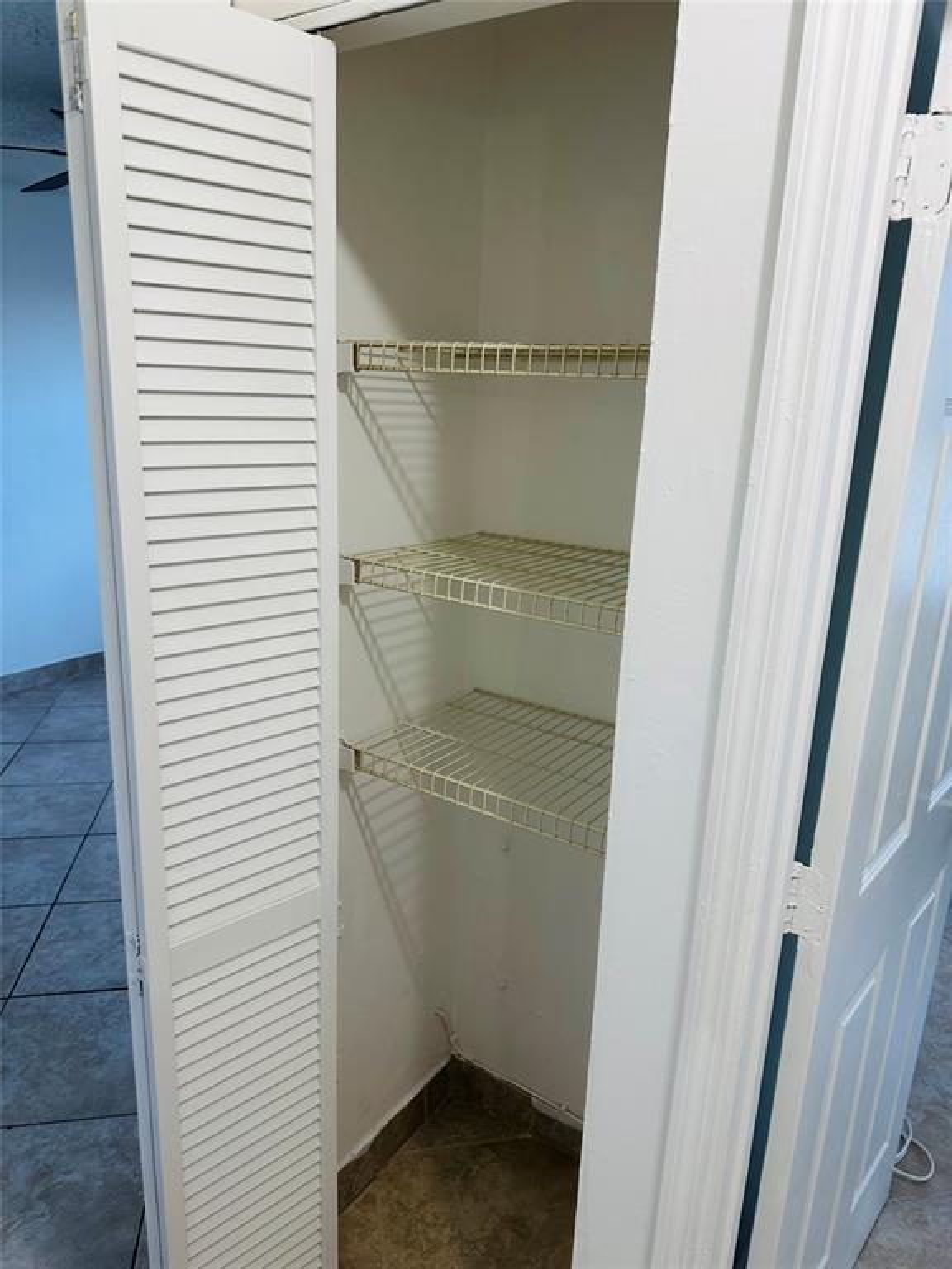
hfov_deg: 56.8
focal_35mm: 24
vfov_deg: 71.6
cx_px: 476
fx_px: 880
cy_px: 634
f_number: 1.78
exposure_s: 1/60
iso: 125
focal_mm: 6.86
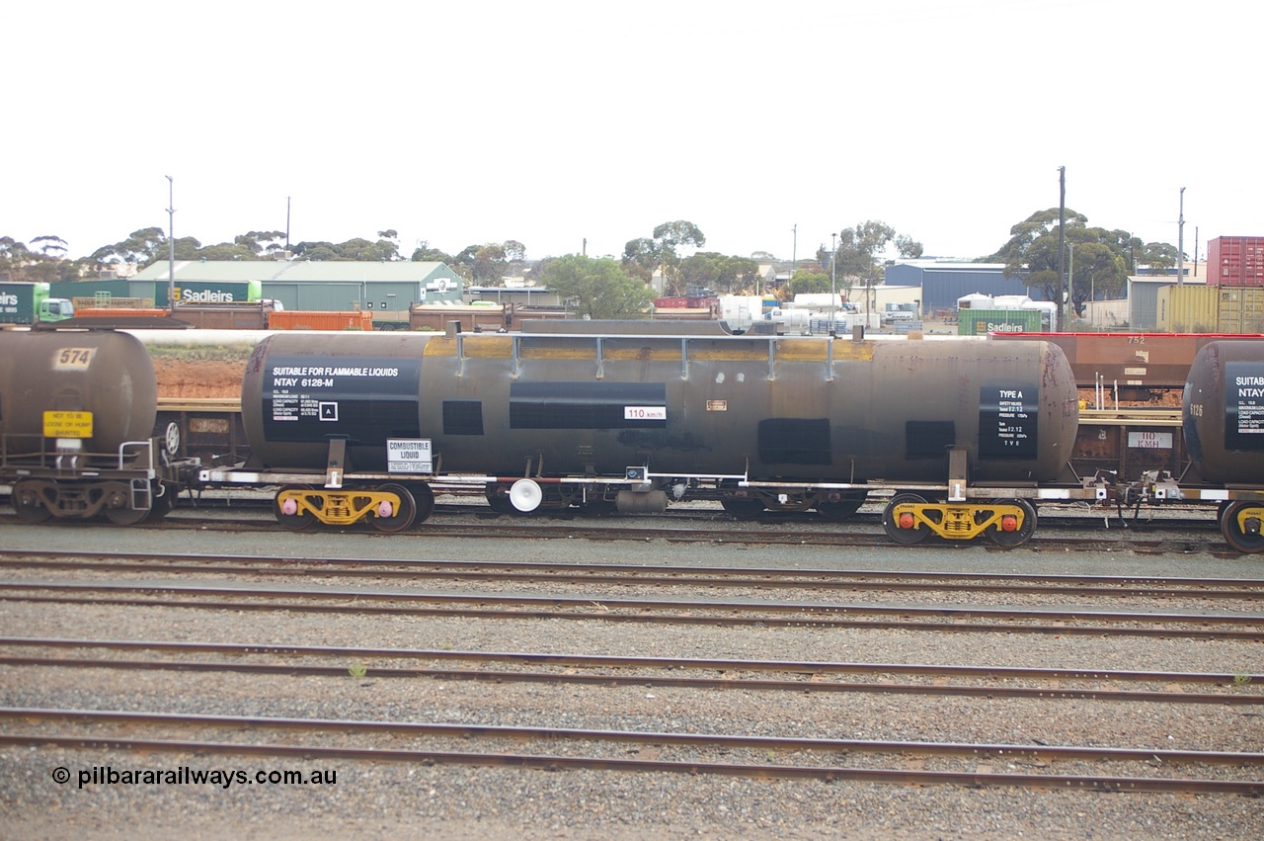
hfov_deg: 27.0
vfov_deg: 18.1
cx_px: 632
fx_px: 2631
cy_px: 420
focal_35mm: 75
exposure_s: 1/90
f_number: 6.7
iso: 200
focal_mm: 50
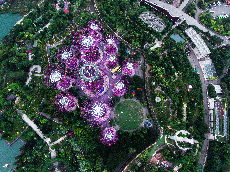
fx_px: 133
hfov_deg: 81.8
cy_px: 86
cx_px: 115
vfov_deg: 65.9
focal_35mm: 20
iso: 240
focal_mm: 3.61
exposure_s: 1/25
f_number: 2.8
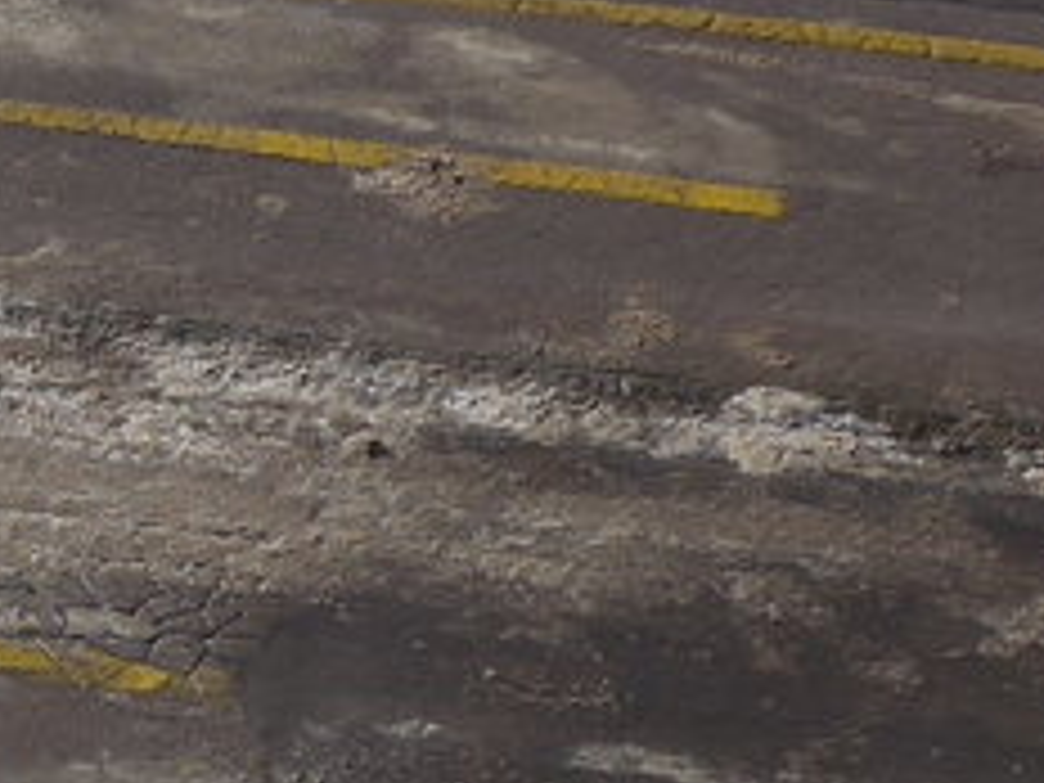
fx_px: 7178
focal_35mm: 238
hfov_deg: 8.1
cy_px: 648
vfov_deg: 6.2
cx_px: -652
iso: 80
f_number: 3
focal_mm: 9.5
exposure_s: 1/2000
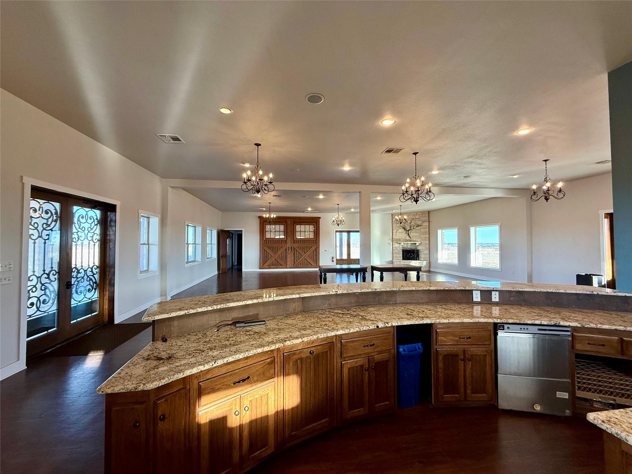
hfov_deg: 102.1
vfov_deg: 85.7
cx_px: 316
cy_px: 237
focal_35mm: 14
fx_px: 256
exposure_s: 1/120
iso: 160
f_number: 2.2
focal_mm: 2.22
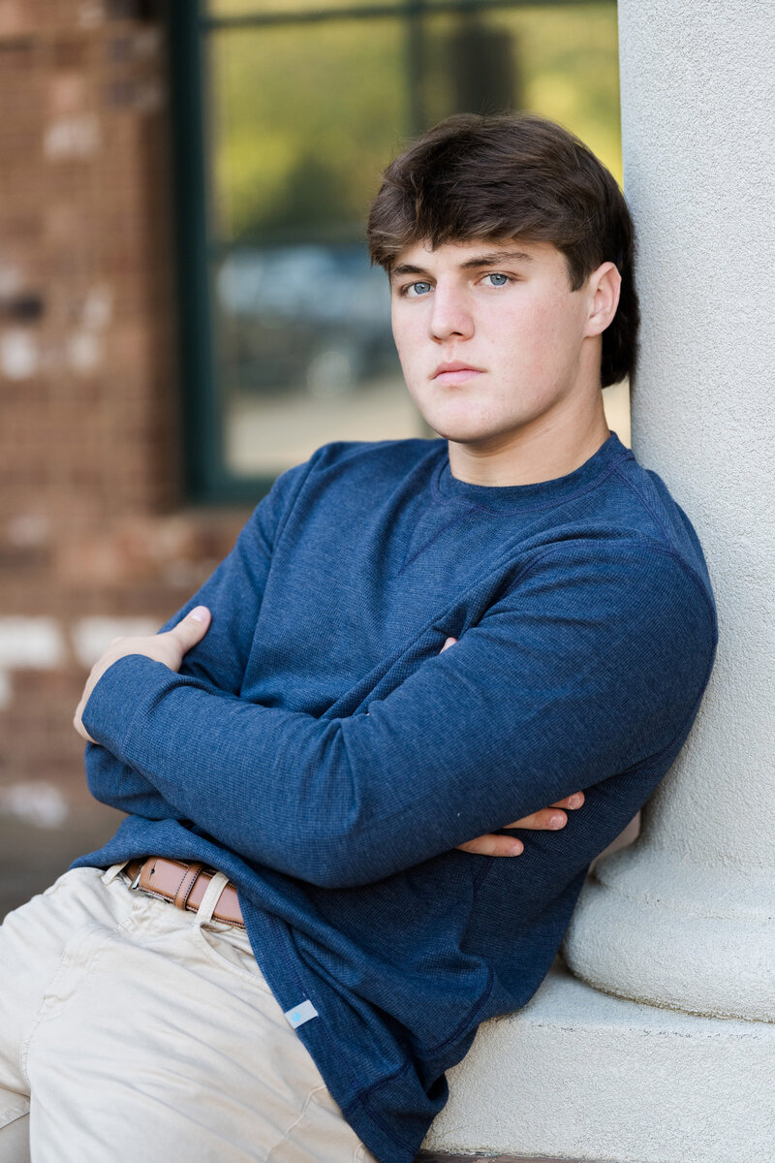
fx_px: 3616
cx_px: 388
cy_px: 582
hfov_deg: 12.2
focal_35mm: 112
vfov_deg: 18.3
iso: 800
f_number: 2.8
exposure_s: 1/500
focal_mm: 112
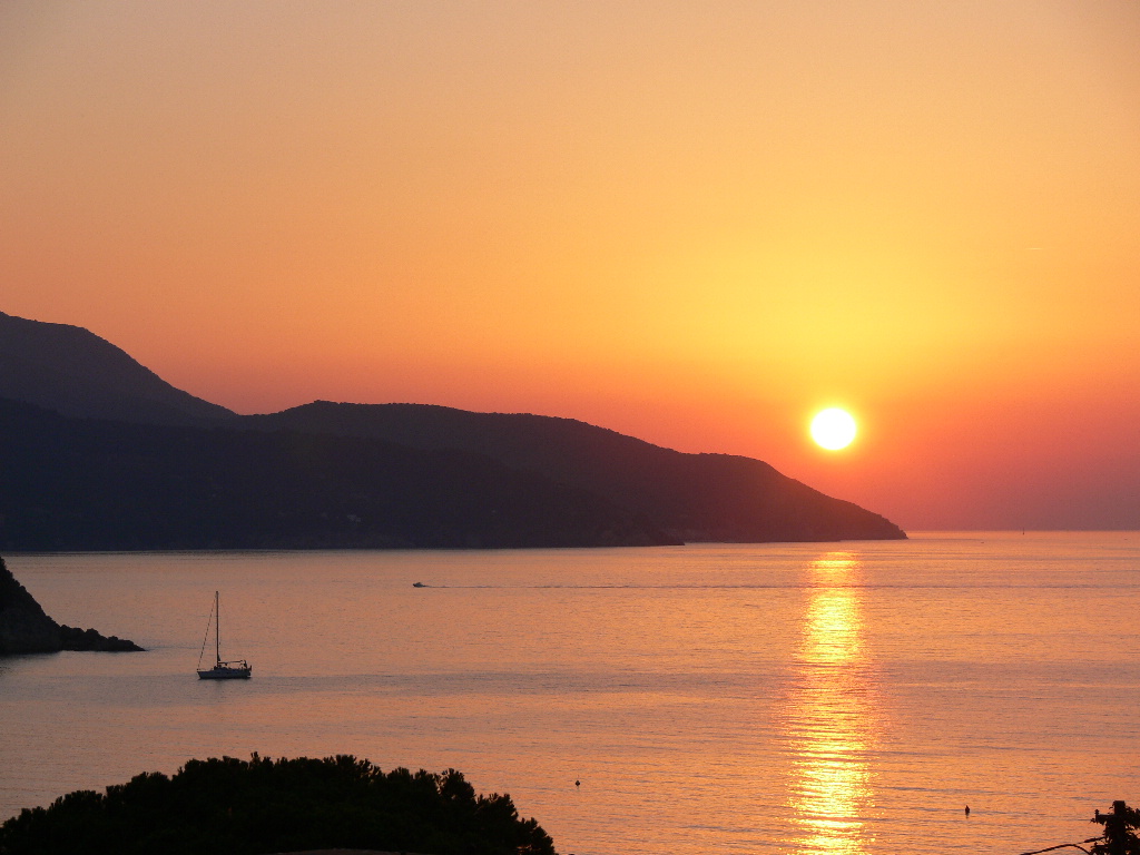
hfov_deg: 14.2
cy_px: 428
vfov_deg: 10.7
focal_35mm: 139
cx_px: 570
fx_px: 4578
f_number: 4.5
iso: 80
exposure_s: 1/400
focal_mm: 29.4
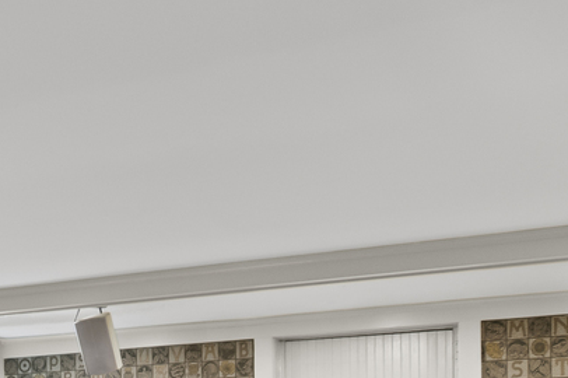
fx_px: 946
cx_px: 81
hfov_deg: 32.1
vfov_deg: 20.0
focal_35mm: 60
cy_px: 543
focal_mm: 10
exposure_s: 1/1.67
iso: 400
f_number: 8
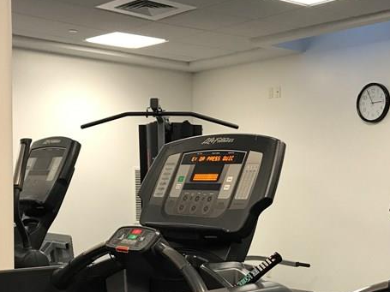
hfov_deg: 30.6
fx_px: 710
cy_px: 283
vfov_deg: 22.5
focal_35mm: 63
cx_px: 251
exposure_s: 1/20
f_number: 1.8
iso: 40
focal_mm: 3.99
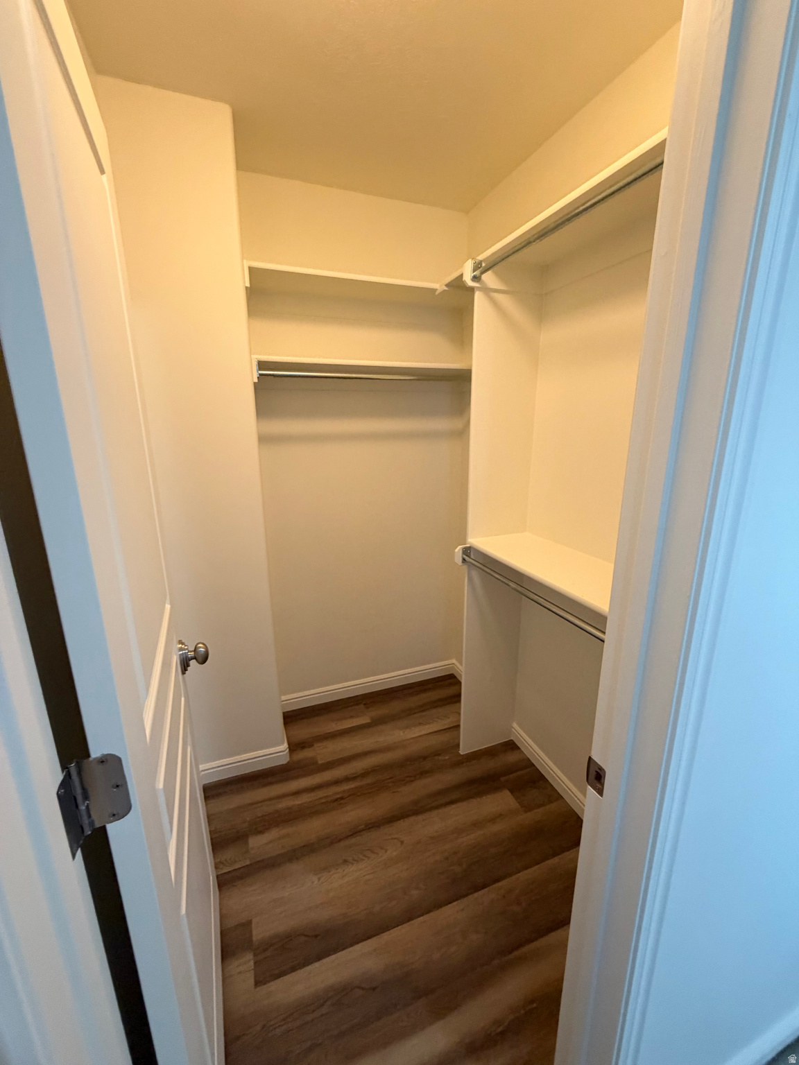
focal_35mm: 14
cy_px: 532
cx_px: 400
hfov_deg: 85.7
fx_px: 431
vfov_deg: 102.1
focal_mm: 2.22
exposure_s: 1/60
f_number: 2.2
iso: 320
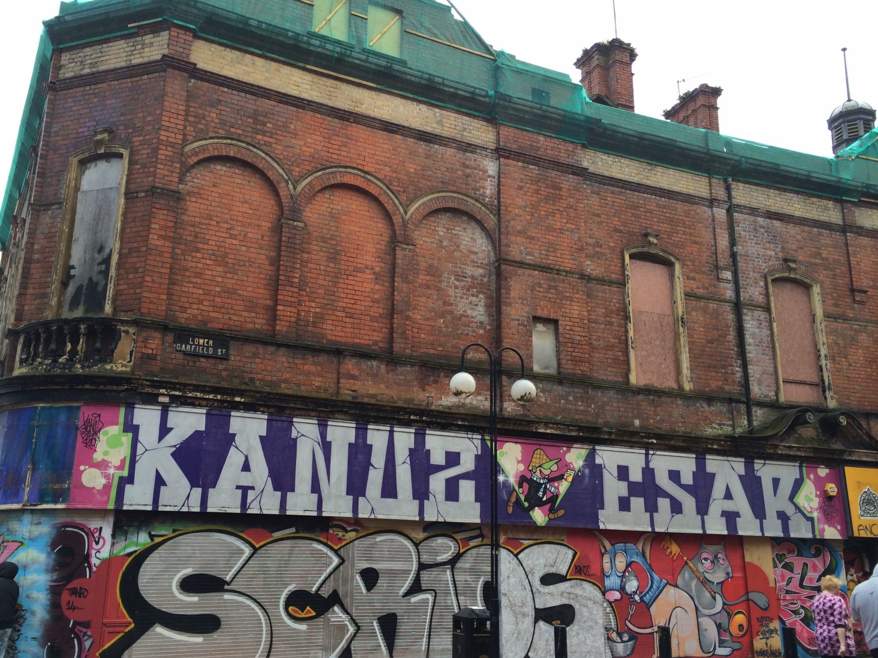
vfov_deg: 44.2
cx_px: 414
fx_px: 812
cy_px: 342
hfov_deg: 56.8
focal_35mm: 32
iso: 32
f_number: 2.2
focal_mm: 4.12
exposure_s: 1/295
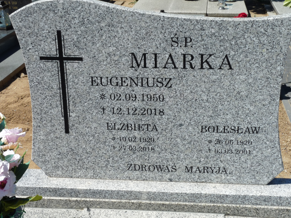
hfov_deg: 36.1
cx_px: 165
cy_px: 92
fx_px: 446
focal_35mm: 53
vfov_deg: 27.5
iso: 100
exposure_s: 1/400
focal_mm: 8
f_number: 6.3
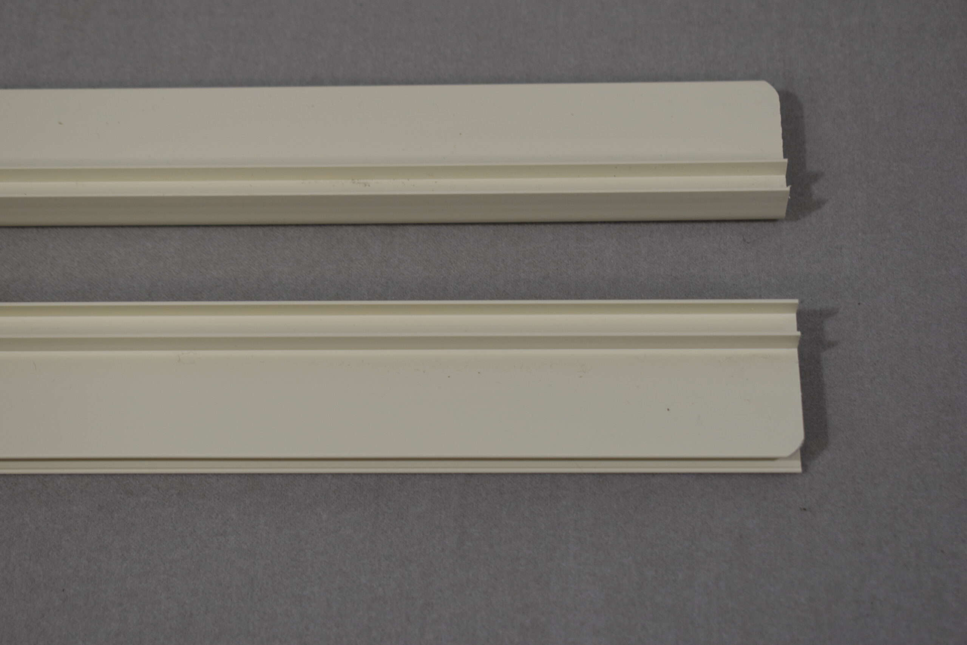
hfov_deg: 26.0
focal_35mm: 78
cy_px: 322
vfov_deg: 17.5
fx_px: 2095
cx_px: 484
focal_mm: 52
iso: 250
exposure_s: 1/125
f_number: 5.6
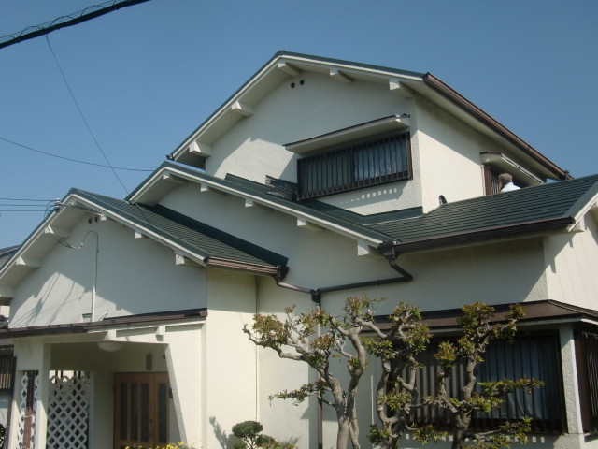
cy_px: 224
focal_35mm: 38
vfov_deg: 37.7
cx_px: 299
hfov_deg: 49.0
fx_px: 656
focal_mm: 6.66
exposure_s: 1/800
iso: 64
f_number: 3.9
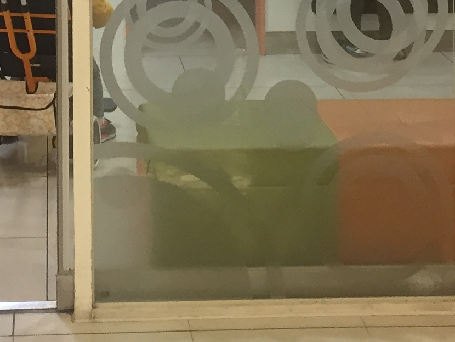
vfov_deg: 12.1
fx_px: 1499
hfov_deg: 17.2
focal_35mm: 114
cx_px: 105
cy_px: -242
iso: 40
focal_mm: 4.15
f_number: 2.2
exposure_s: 1/30
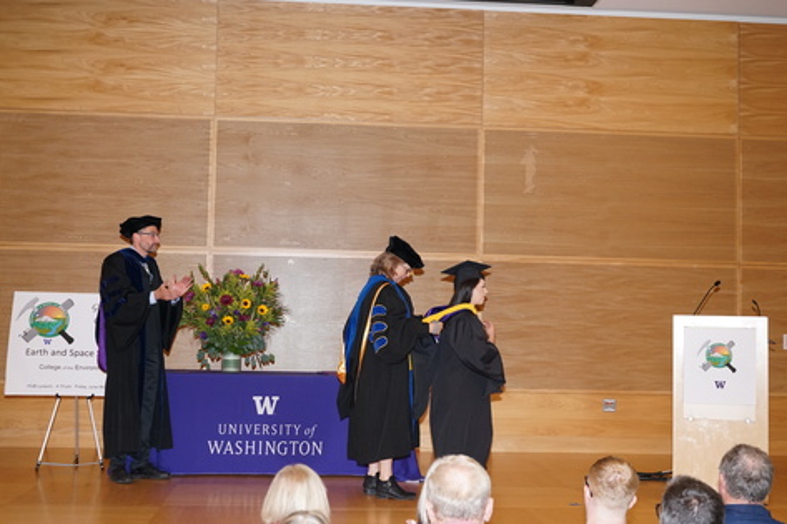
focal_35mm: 49
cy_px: 262
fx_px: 1071
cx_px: 394
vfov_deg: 27.5
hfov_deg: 40.4
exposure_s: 1/80
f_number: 4.5
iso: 1600
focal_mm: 49
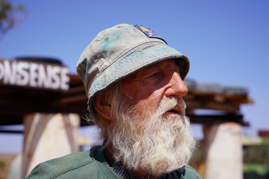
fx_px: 471
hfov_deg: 31.9
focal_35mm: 63
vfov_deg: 21.6
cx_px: 134
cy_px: 90
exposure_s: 1/800
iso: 100
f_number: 5.6
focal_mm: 63
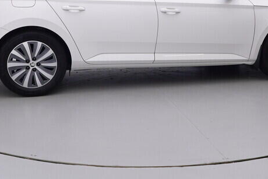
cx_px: 144
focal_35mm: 50
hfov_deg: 39.5
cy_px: 33
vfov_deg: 26.4
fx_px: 373
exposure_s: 1/80
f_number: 5
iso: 200
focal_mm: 15
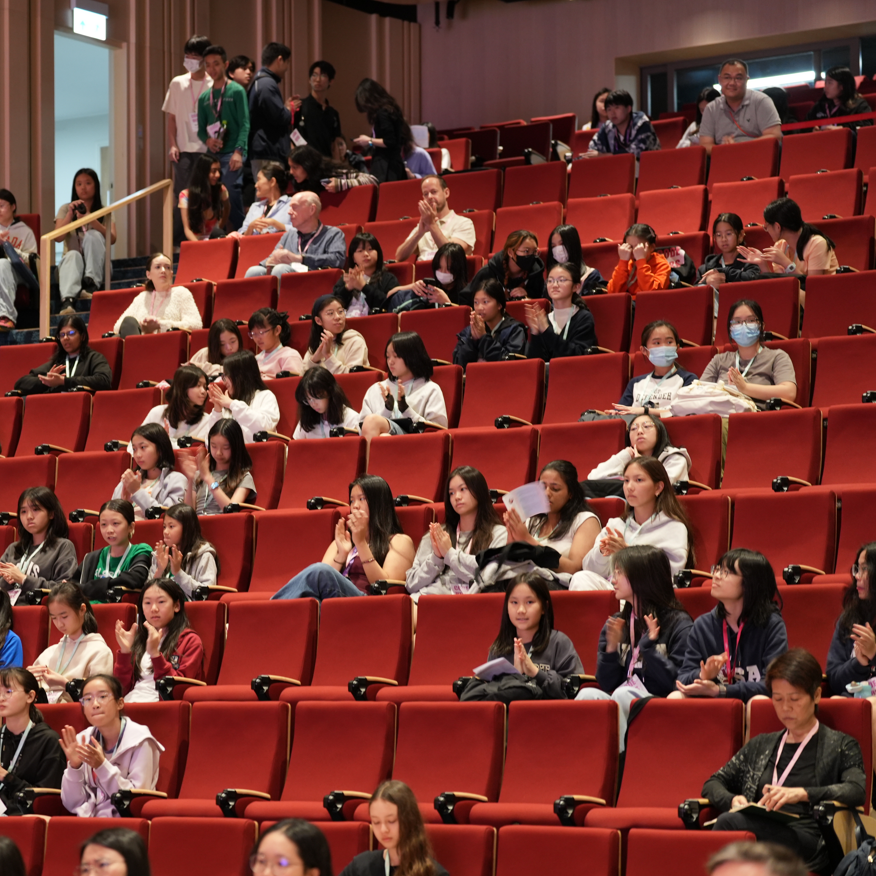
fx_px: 3121
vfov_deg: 16.0
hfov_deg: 15.9
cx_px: 219
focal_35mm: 109
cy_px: 440
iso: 1000
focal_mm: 85
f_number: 2.8
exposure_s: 1/30
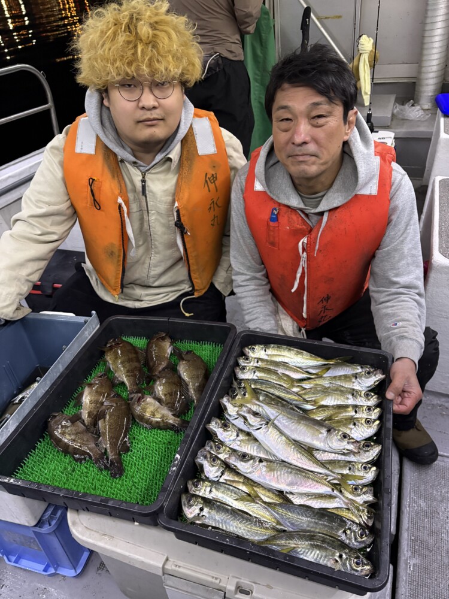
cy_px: 300
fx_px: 450
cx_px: 224
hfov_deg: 53.1
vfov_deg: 67.3
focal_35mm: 26
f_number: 1.6
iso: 640
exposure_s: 1/40
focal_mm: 5.96
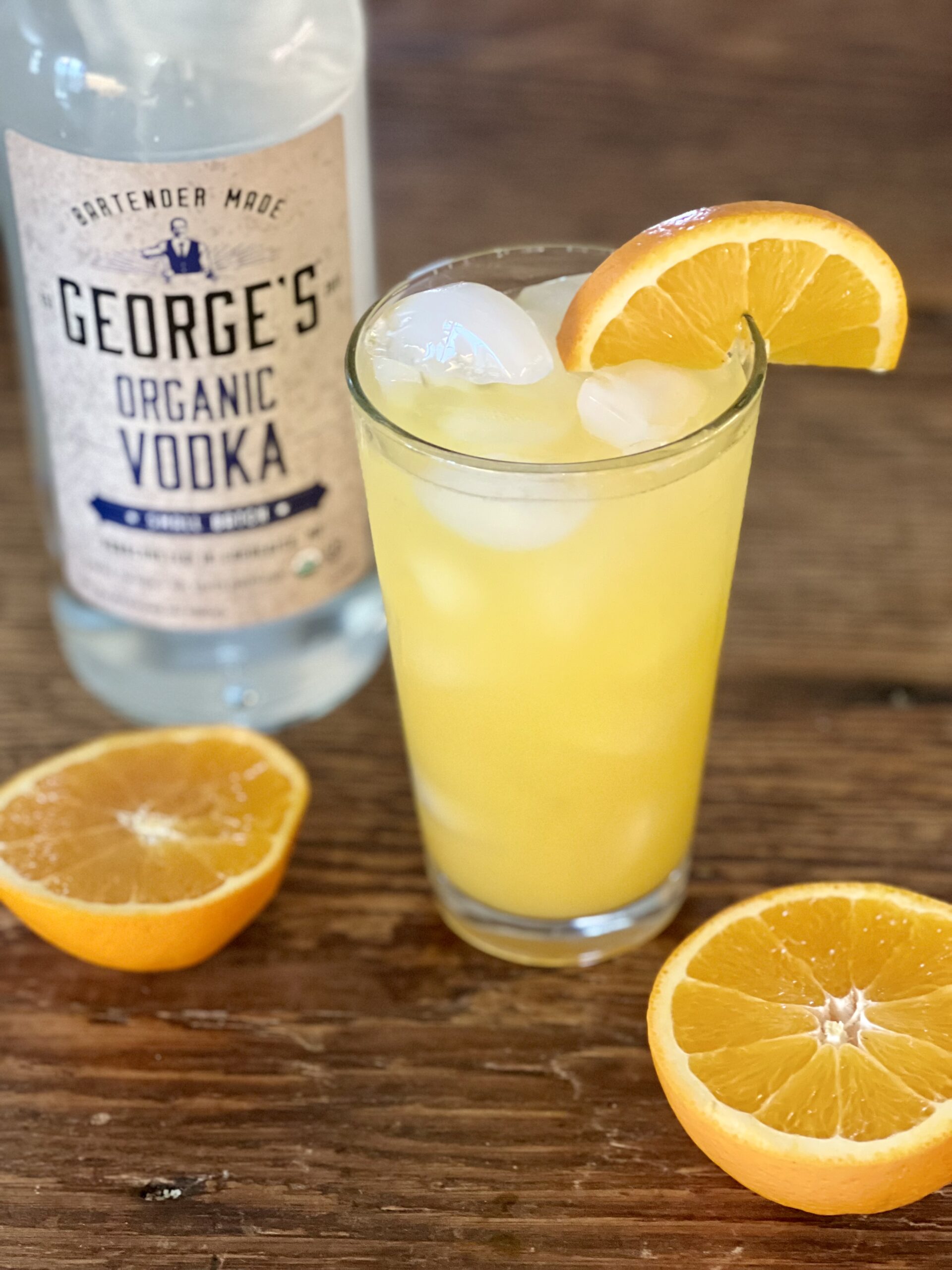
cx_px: 476
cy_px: 635
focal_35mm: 77
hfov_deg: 19.1
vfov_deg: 25.3
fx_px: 2824
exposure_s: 1/24
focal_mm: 9
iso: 400
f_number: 2.8
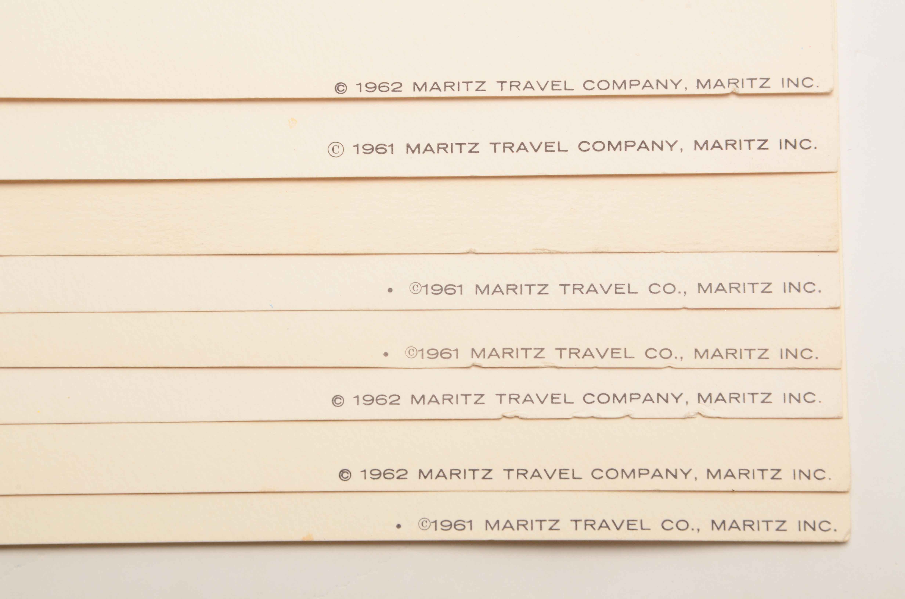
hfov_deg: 14.9
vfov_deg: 9.9
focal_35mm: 138
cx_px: 452
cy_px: 300
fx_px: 3462
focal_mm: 92
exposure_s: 1/160
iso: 200
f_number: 18
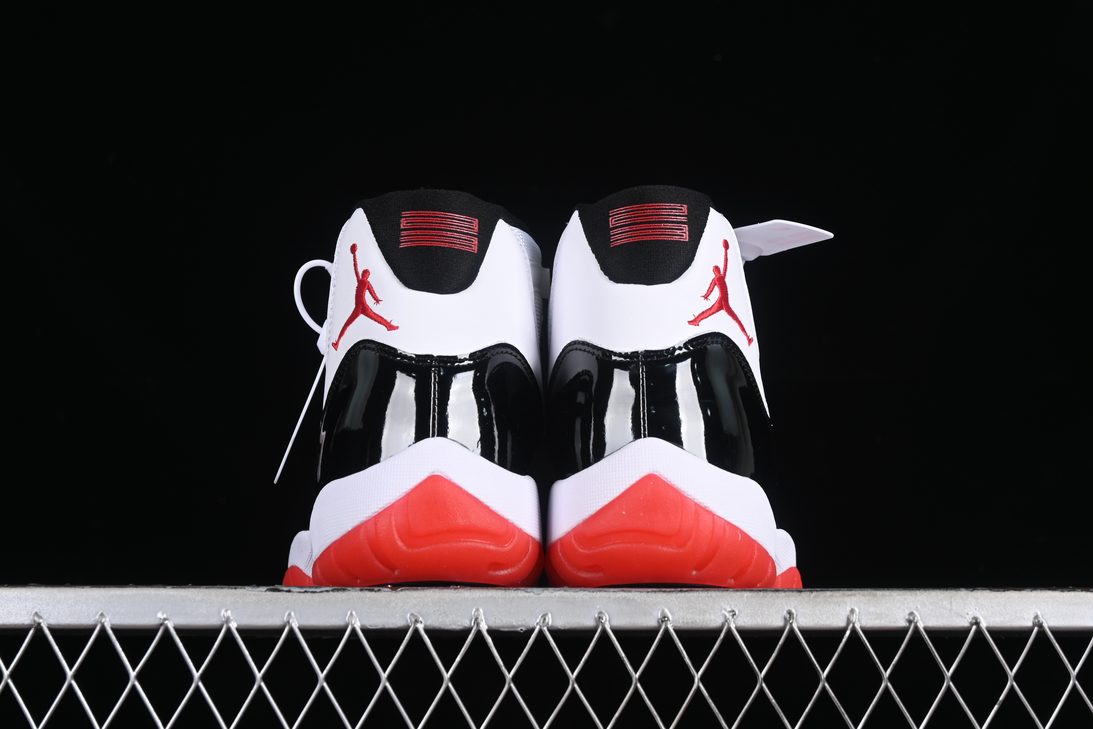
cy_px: 364
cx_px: 546
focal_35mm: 75
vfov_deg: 18.2
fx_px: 2277
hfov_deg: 27.0
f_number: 7.1
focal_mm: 50
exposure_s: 1/80
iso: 160
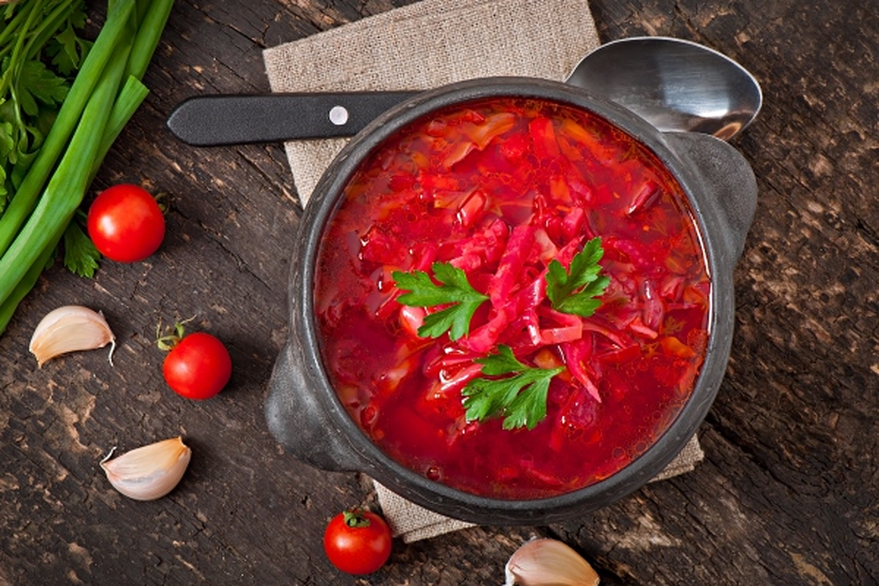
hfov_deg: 13.0
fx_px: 3845
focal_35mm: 158
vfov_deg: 8.7
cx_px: 440
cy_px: 293
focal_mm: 105
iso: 100
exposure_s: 1/200
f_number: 13
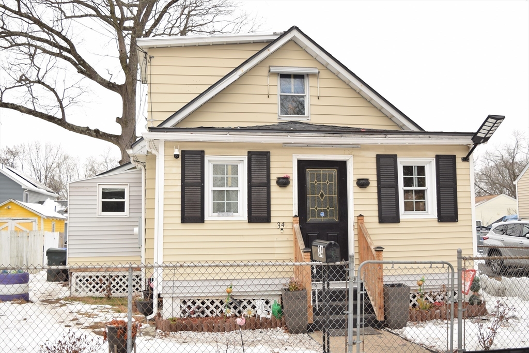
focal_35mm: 38
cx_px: 264
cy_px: 176
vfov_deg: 35.5
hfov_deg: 51.3
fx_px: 551
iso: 200
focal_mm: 25
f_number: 6.3
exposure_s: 1/125
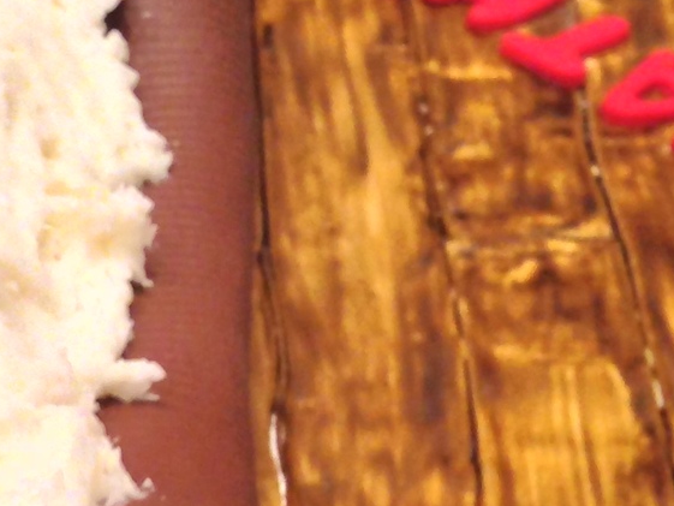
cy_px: 559
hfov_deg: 11.9
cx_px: -681
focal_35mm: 147
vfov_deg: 10.0
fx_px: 2863
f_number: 2.4
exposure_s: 1/20
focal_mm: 4.12
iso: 64
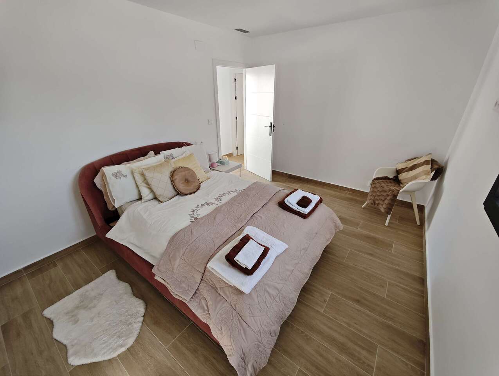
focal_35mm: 14
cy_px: 188
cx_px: 250
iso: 200
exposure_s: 1/100
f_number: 2.2
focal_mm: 2.16
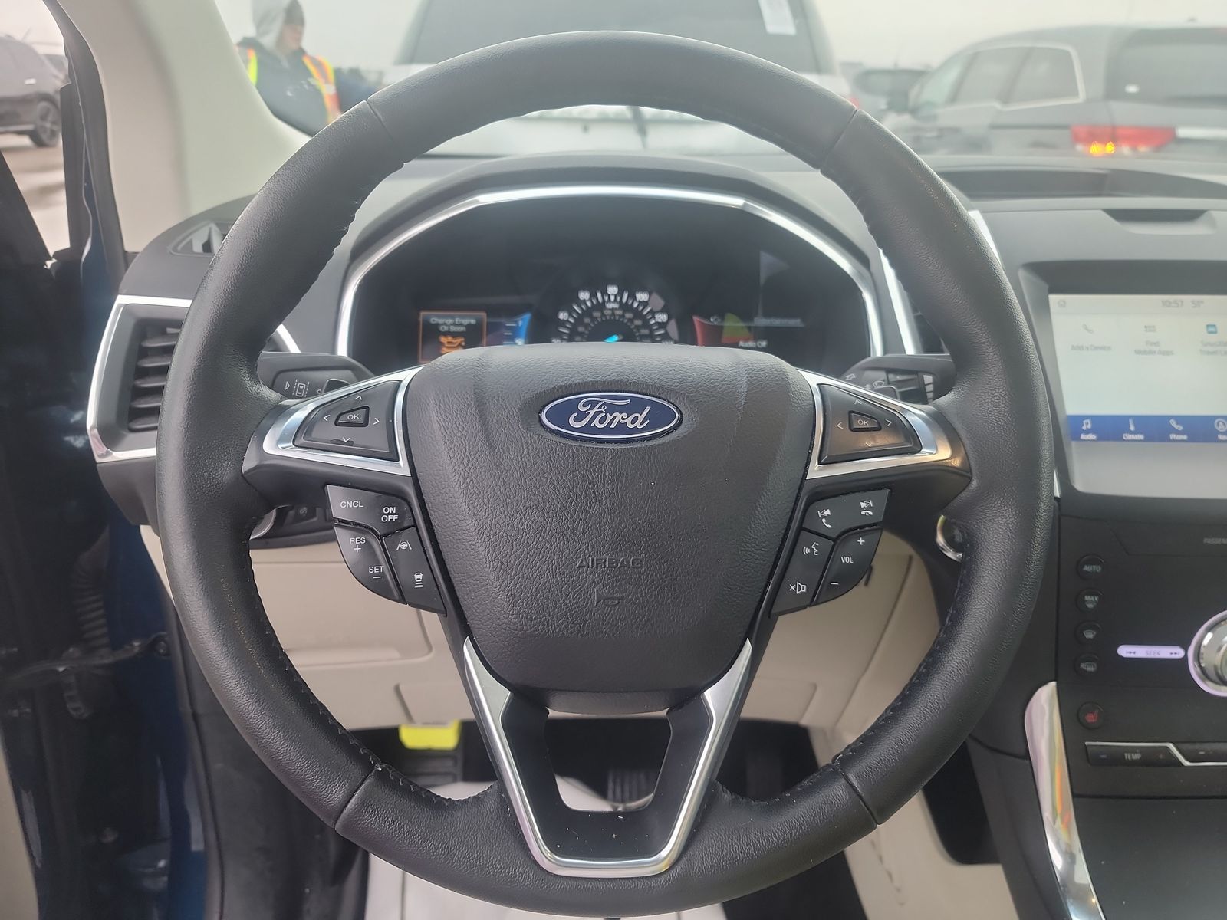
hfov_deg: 71.6
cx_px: 614
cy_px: 460
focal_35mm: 24
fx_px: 851
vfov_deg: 56.8
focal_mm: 6.7
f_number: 1.8
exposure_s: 1/59
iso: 157
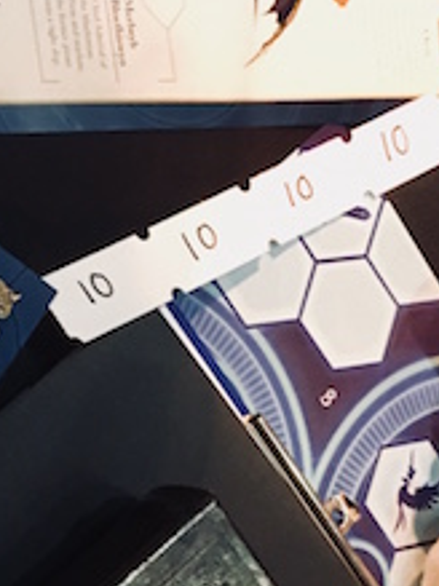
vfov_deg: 19.3
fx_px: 1642
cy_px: 668
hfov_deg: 15.2
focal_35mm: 97
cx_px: 316
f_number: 2.2
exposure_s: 1/15
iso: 200
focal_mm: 4.15
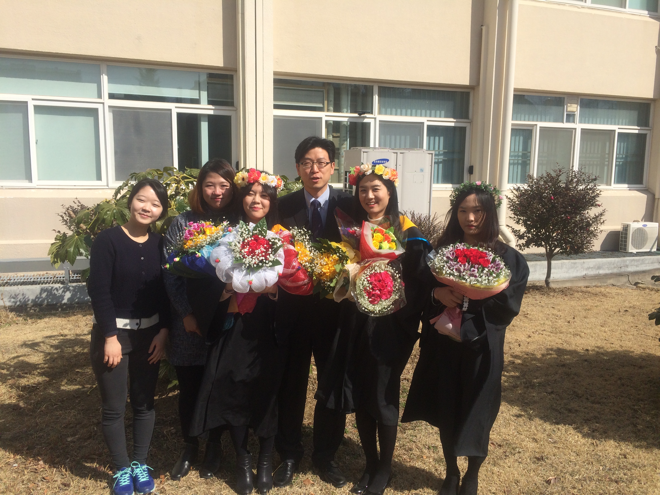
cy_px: 248
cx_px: 330
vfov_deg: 48.2
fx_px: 553
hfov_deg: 61.7
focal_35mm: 29
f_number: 2.2
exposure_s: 1/2740
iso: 32
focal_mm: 4.15
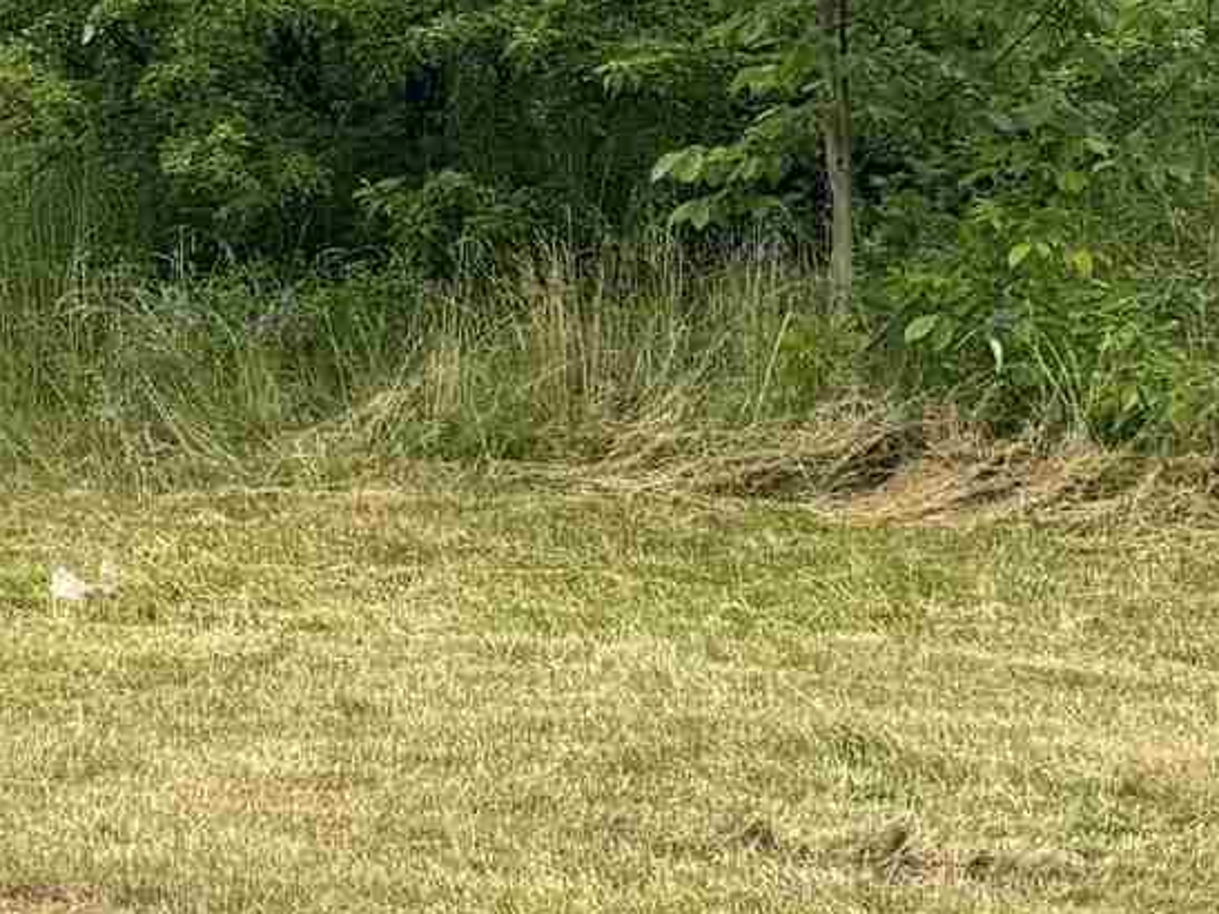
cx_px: -1645
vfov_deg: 10.2
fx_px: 5140
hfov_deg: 11.4
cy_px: 314
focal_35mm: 146
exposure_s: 1/1311
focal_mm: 5.96
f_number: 1.6
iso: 50
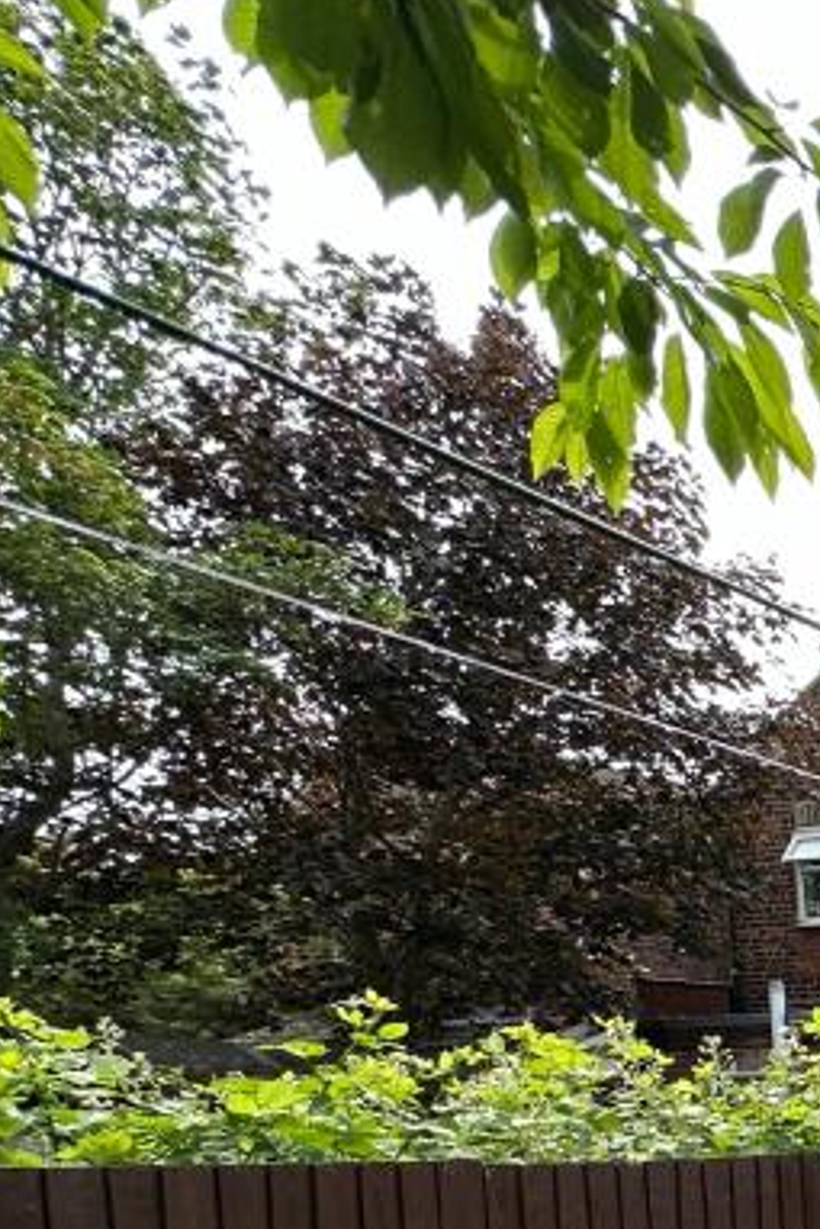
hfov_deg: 20.1
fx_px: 1331
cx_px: 1585
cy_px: 1200
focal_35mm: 39
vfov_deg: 43.3
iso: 40
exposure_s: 1/285
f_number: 2.2
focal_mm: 2.22
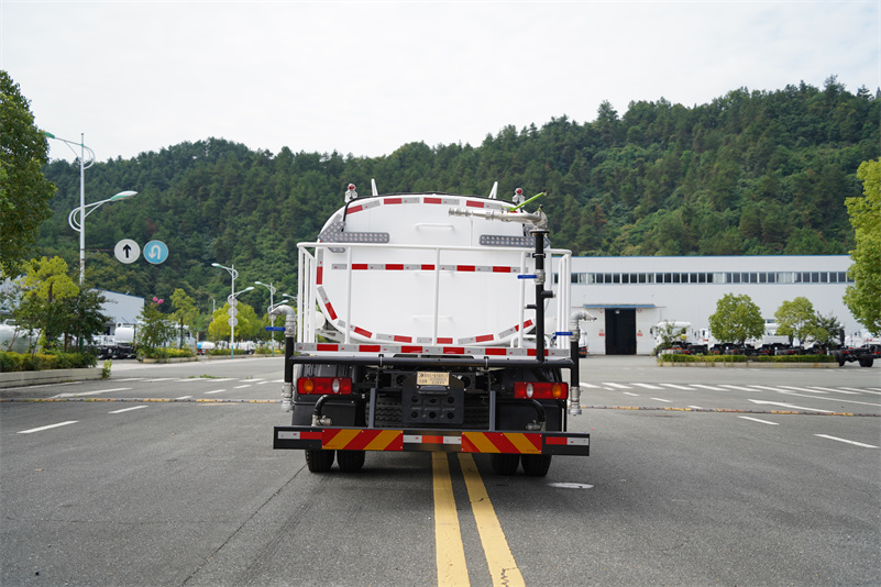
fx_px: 1126
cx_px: 440
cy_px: 294
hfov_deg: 42.7
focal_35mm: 46
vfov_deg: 29.2
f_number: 3.5
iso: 100
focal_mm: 46
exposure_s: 1/640
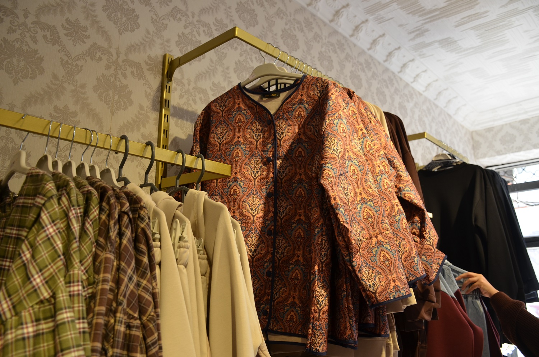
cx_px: 270
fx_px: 448
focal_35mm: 30
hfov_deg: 62.0
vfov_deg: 43.4
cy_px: 178
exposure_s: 1/60
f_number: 4
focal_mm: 20
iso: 400
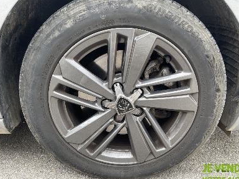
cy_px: 91
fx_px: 186
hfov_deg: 65.3
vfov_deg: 51.4
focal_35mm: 27
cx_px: 121
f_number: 1.6
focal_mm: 5.1
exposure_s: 1/121
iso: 64
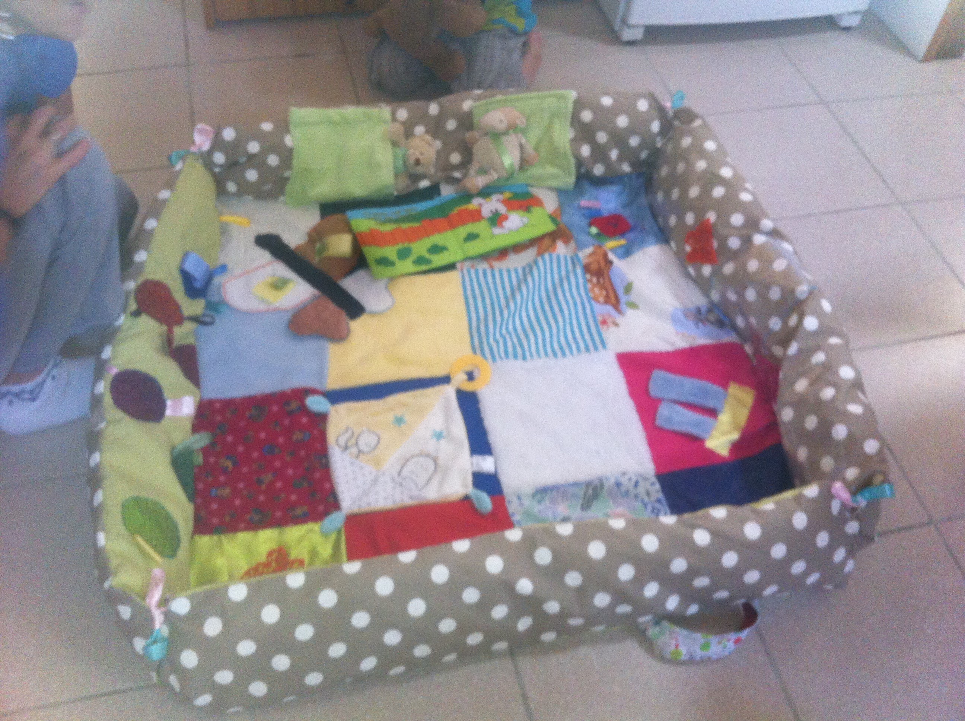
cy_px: 360
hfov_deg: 52.7
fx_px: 974
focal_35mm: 35
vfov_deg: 40.6
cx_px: 482
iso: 250
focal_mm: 3.85
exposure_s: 1/15
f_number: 2.8
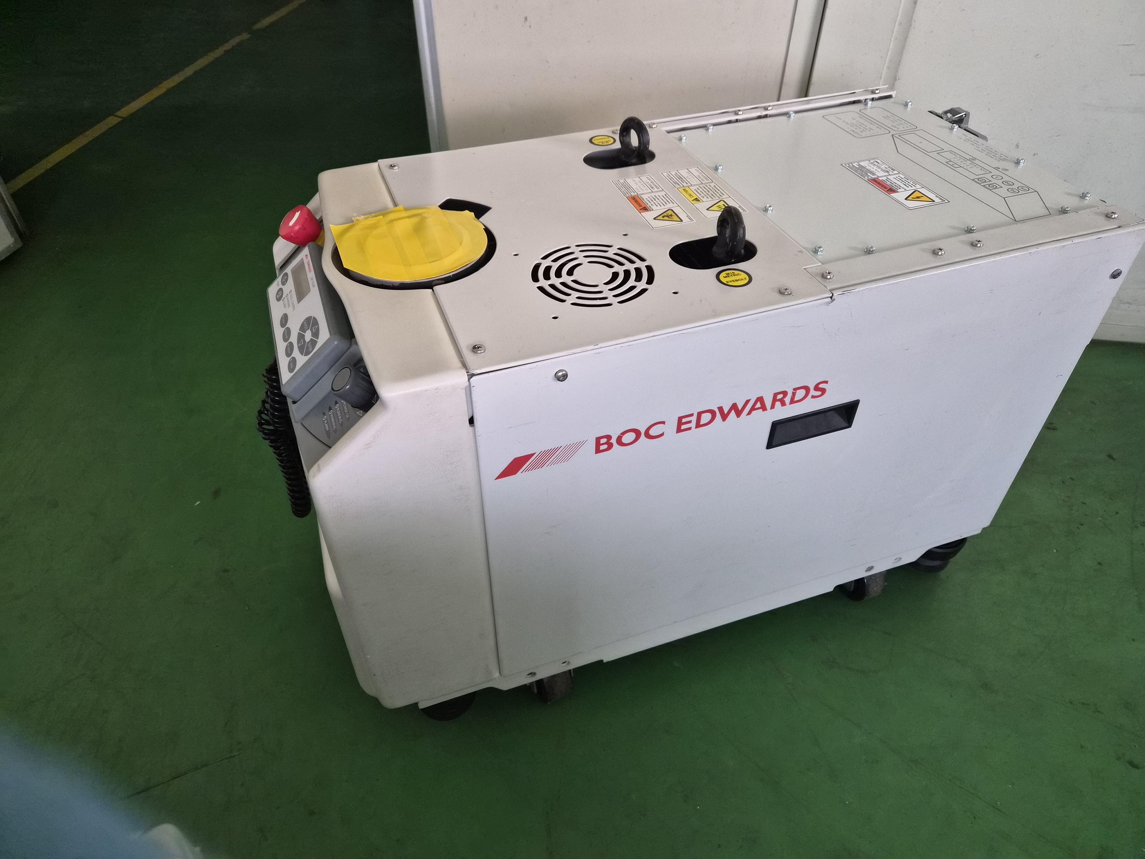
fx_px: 761
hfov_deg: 73.9
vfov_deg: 58.9
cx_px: 572
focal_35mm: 23
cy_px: 430
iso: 1000
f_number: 1.8
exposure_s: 1/120
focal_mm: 5.4
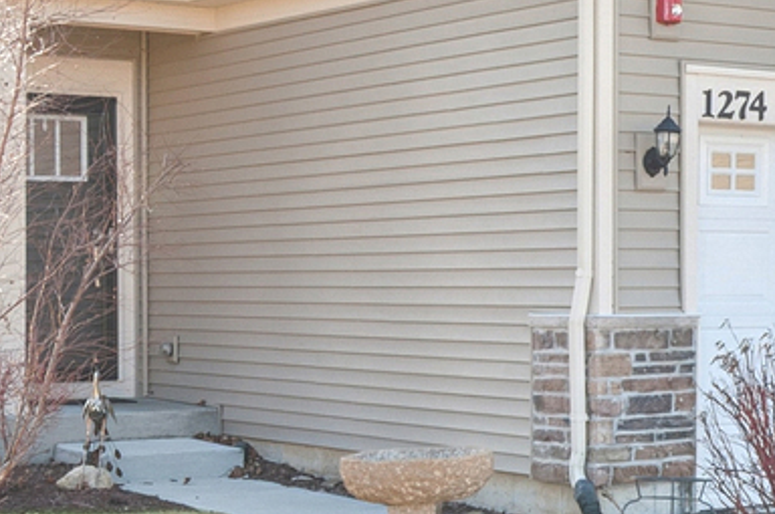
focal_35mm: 89
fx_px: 1914
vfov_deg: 15.2
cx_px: 745
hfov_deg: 22.2
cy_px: 99
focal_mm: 14
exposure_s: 1/100
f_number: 8
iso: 250
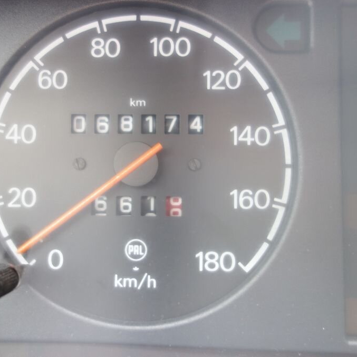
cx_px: 147
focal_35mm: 36
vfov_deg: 46.0
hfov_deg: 45.9
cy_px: 177
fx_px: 420
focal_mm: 10.4
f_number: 1.8
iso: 400
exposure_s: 1/30
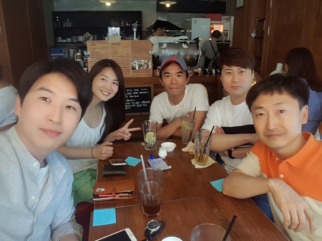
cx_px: 161
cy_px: 118
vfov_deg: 61.1
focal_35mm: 22
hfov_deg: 76.4
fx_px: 205
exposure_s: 1/30
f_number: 1.7
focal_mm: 2.1
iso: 125
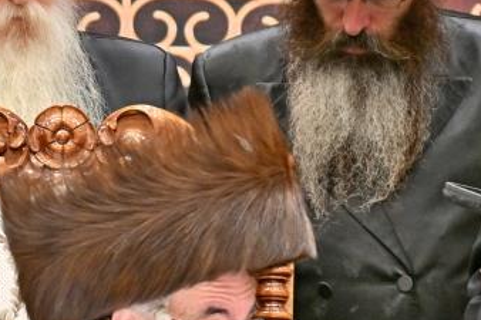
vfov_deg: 1.5
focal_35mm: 910
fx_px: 12152
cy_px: 343
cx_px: 461
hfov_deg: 2.3
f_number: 2.8
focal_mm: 200
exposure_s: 1/250
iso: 320
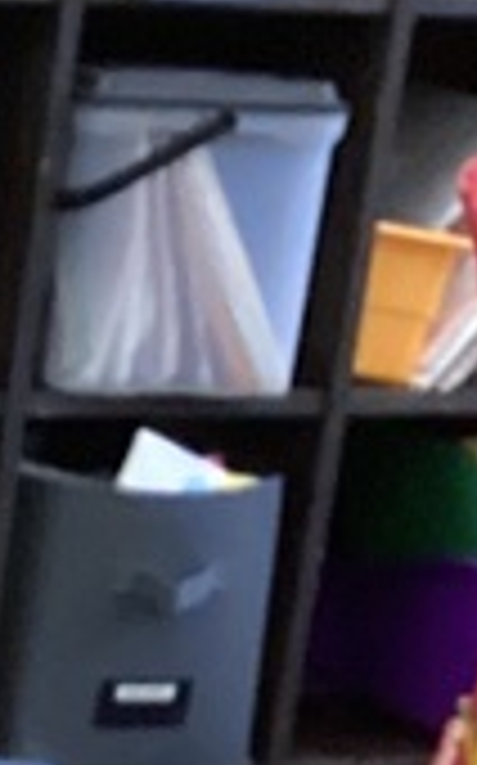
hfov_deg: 6.2
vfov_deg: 9.5
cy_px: 1814
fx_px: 4125
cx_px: -783
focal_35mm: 198
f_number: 2.4
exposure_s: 1/40
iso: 320
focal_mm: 3.3
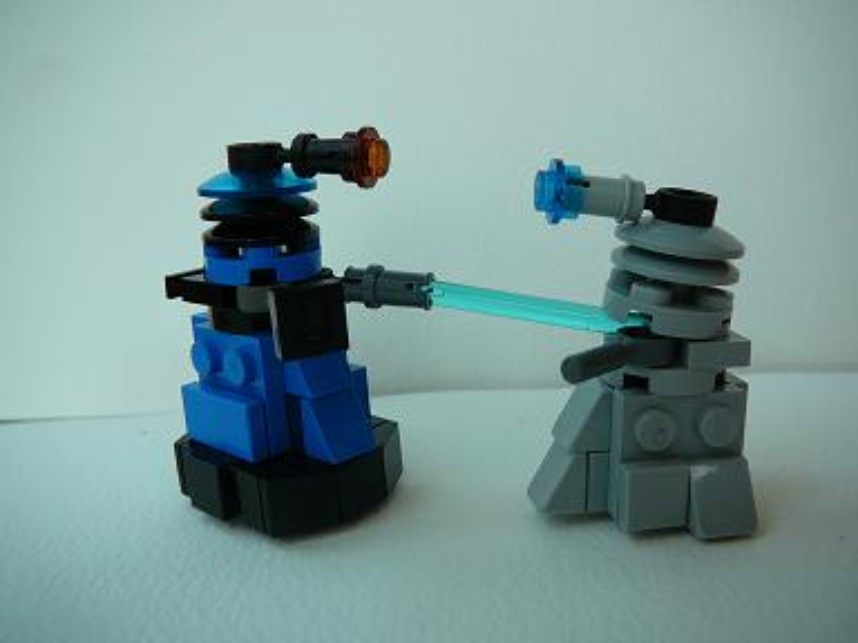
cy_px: 322
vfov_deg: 40.7
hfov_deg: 52.6
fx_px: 868
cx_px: 429
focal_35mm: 35
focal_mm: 5.2
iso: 80
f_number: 2.8
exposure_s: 1/160
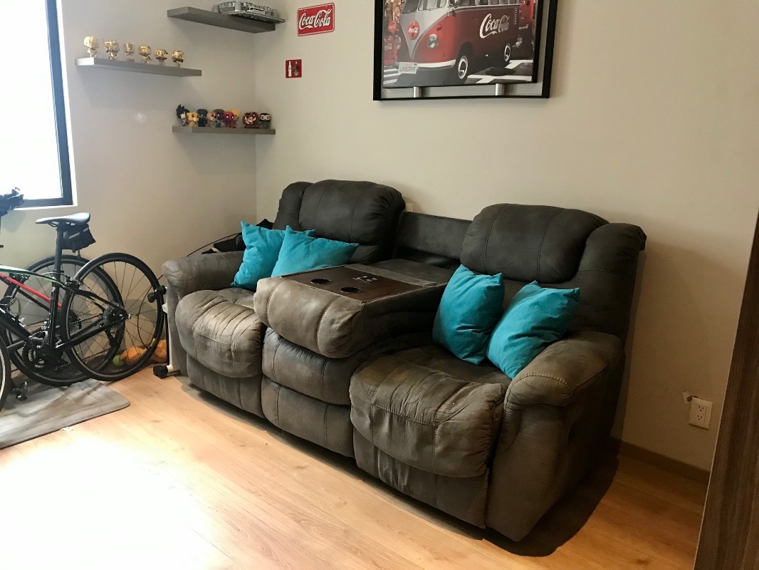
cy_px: 285
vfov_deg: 49.8
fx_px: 614
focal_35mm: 28
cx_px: 380
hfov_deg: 63.4
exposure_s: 1/15
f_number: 1.8
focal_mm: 3.99
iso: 64
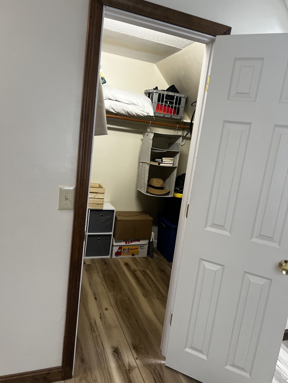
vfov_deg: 67.3
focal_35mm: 26
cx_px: 144
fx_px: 288
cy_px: 192
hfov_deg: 53.1
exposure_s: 1/120
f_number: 1.5
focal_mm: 5.7
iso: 125
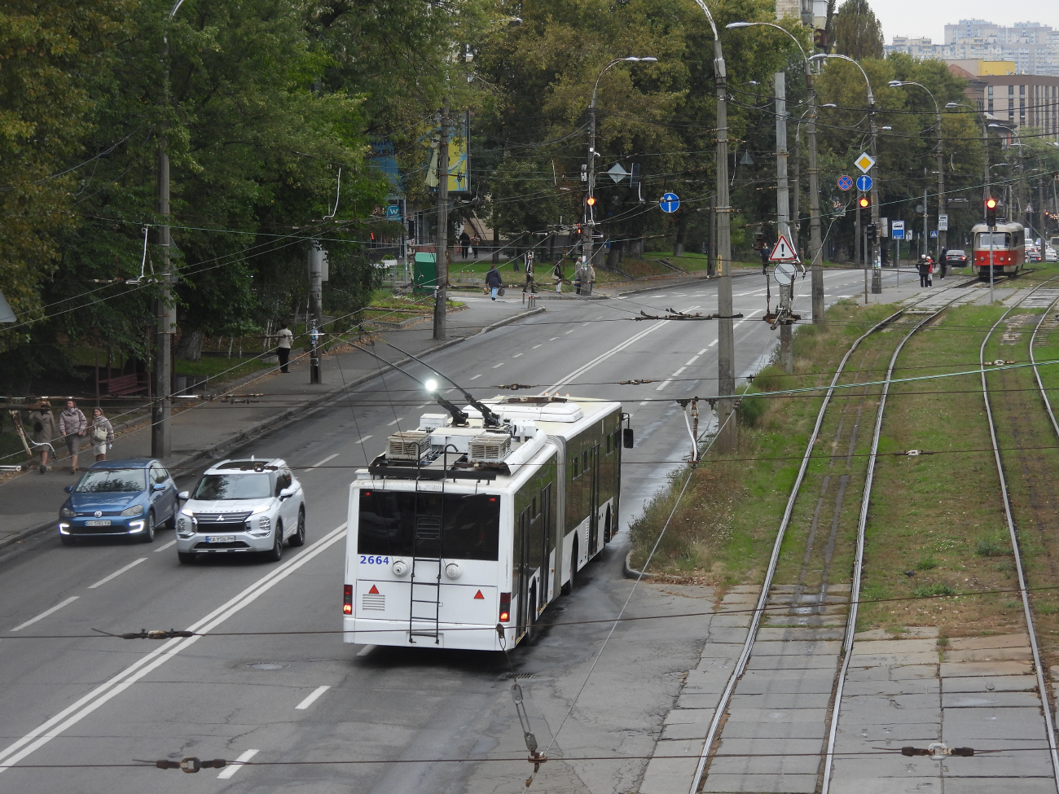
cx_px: 530
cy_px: 397
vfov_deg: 11.0
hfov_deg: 14.6
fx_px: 4130
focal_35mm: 135
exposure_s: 1/80
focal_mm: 24.1
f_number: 4
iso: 100
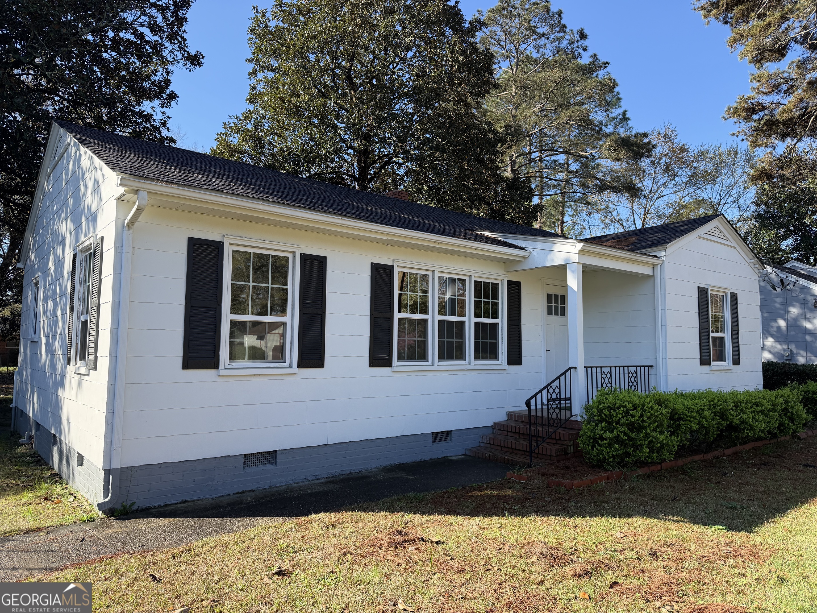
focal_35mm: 24
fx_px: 566
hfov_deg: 71.6
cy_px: 306
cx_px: 408
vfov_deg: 56.8
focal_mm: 6.76
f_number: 1.78
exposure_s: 1/1855
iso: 100
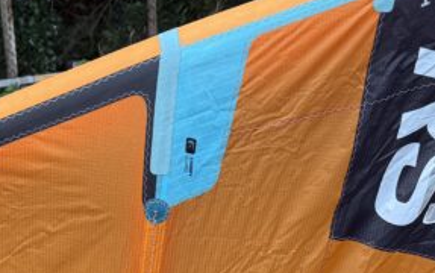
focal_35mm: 62
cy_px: 230
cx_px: 200
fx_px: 736
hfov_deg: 32.9
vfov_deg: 20.7
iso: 200
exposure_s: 1/106
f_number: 1.78
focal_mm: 6.76
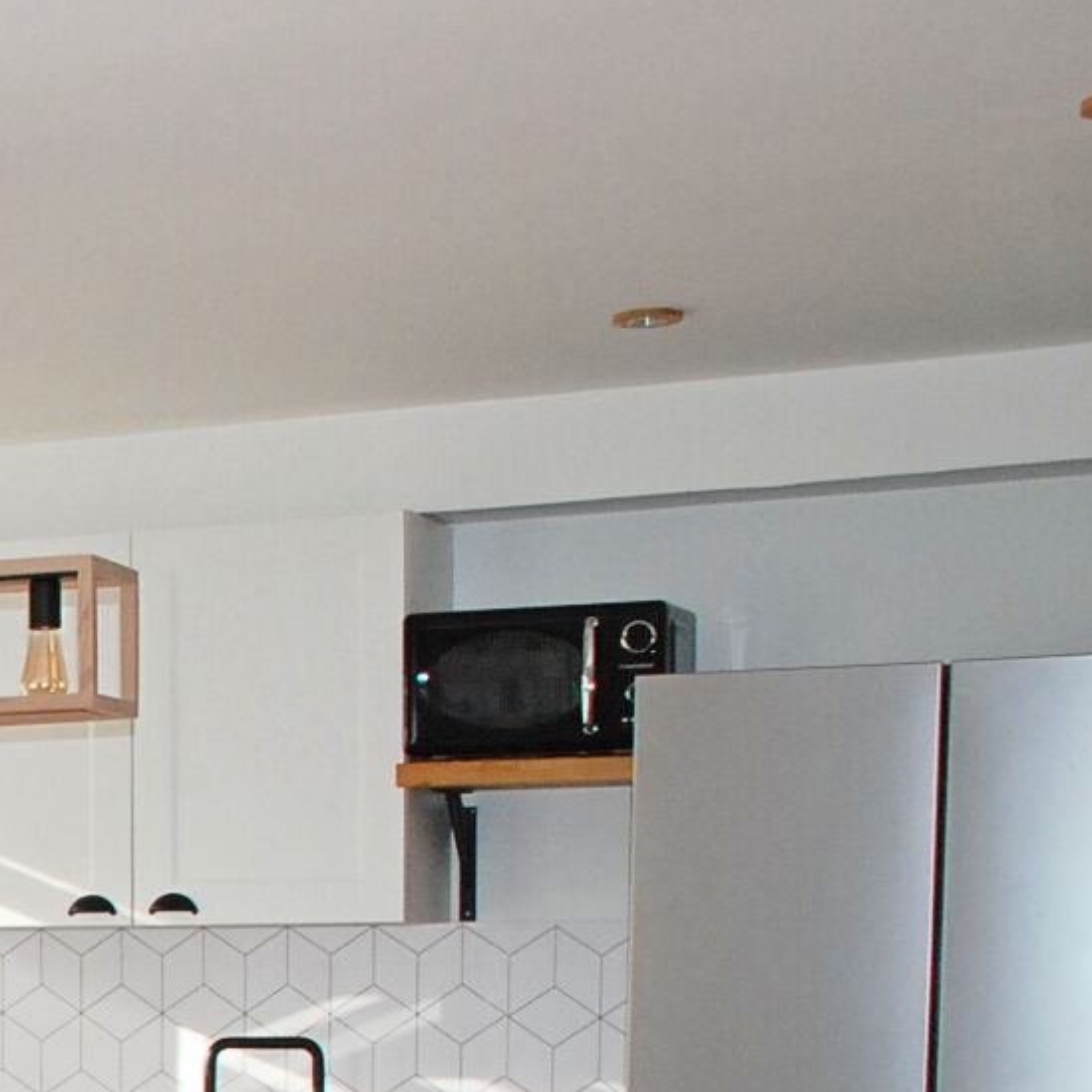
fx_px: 2891
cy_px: 1251
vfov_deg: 20.3
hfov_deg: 18.9
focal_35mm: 81
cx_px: -541
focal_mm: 18
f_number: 13
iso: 640
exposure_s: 1/200
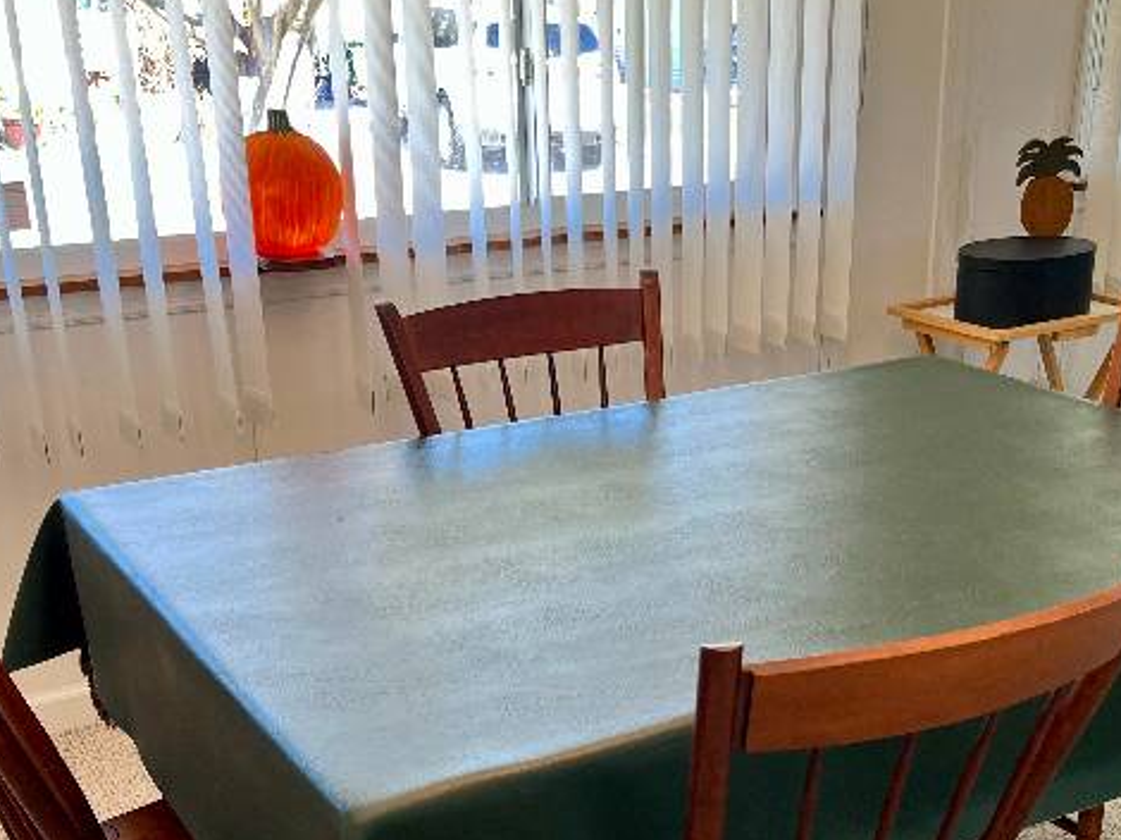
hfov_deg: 40.4
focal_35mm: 47
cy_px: 617
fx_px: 1521
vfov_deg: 30.4
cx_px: 637
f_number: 1.6
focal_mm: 5.1
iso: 100
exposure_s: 1/120
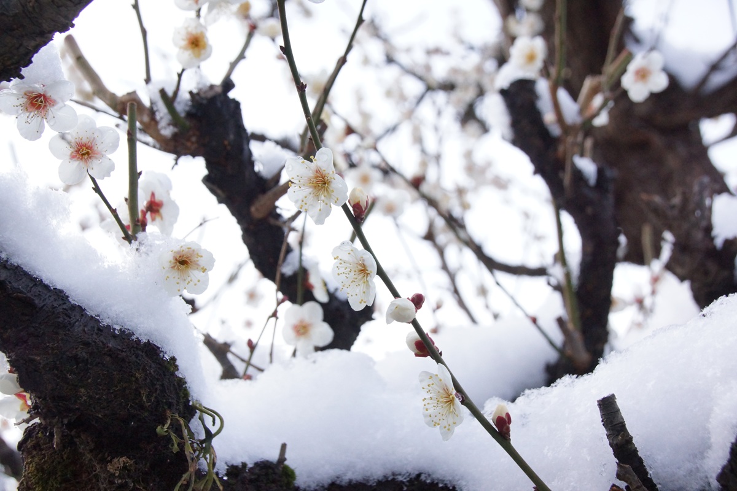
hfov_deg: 29.9
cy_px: 246
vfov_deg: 20.2
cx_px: 368
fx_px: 1382
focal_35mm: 68
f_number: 9
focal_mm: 45
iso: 1600
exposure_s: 1/800
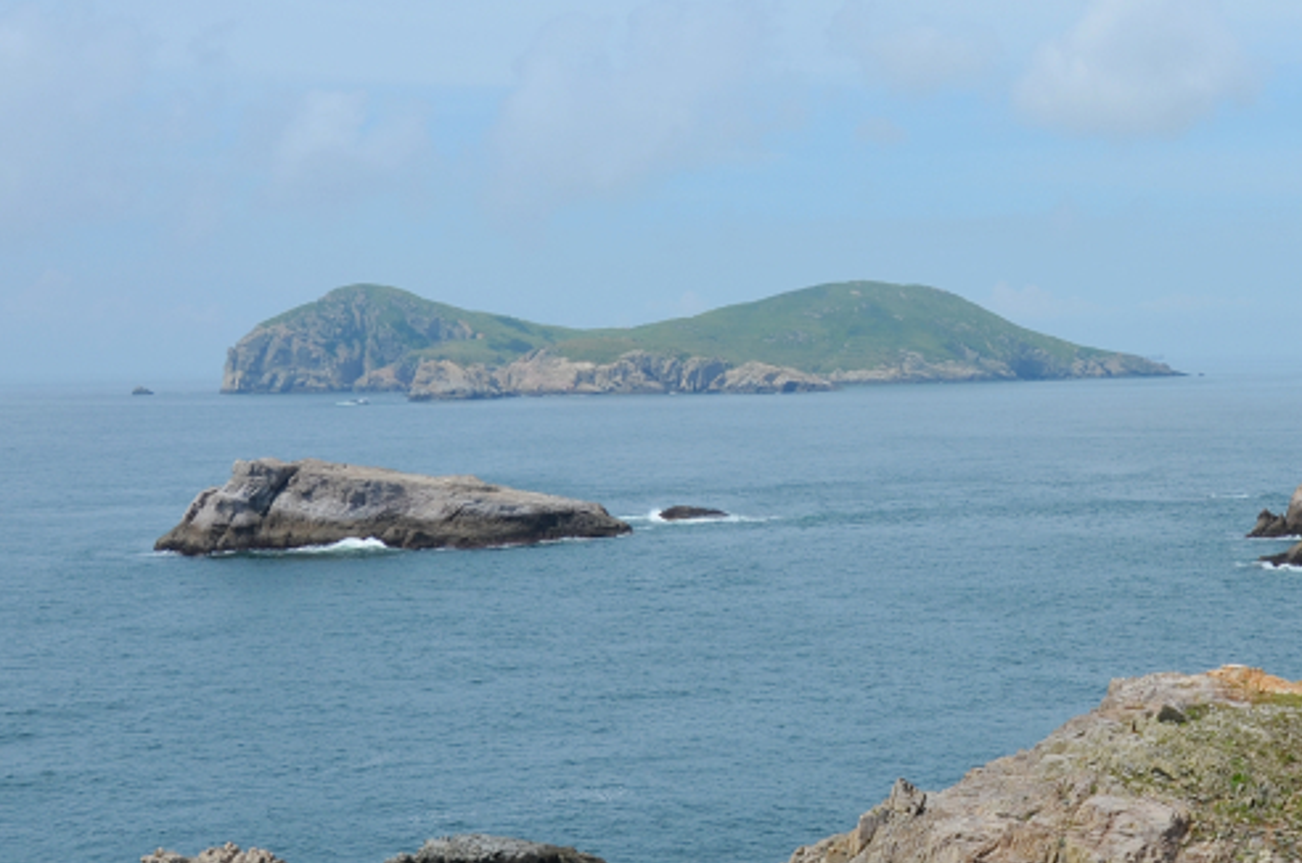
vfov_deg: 17.4
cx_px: 1077
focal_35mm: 78
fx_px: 2817
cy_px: 328
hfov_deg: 25.5
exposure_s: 1/400
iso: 100
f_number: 8
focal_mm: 25
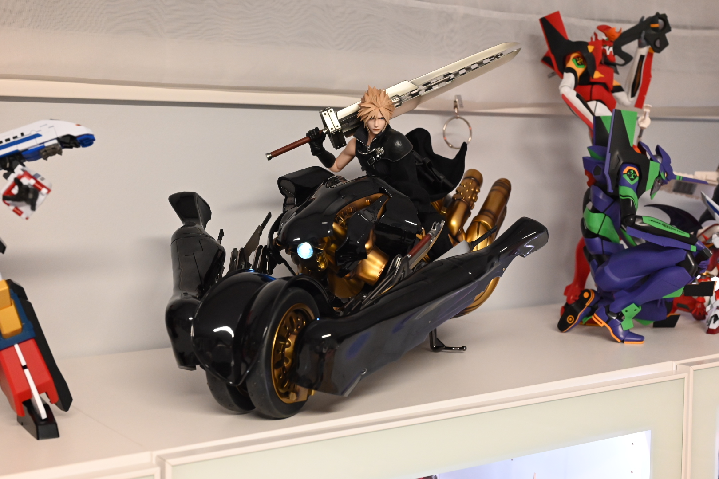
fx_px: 999
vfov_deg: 27.0
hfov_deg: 39.6
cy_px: 240
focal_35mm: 50
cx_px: 360
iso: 4000
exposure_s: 1/60
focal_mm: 50
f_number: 7.1
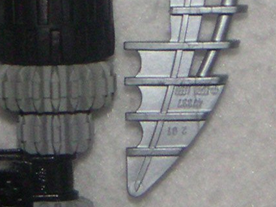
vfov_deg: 6.4
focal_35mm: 232
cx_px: 14
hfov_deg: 8.5
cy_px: -40
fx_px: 1850
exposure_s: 1/50
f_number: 6.9
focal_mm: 7.5
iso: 160
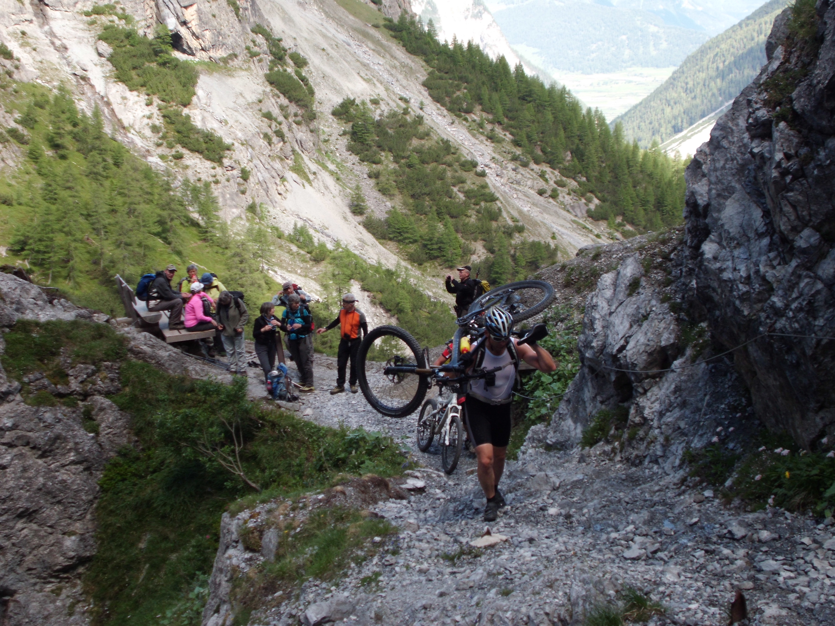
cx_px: 418
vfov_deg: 29.1
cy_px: 313
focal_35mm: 50
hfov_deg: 38.2
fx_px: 1206
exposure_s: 1/100
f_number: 4.5
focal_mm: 9
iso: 100
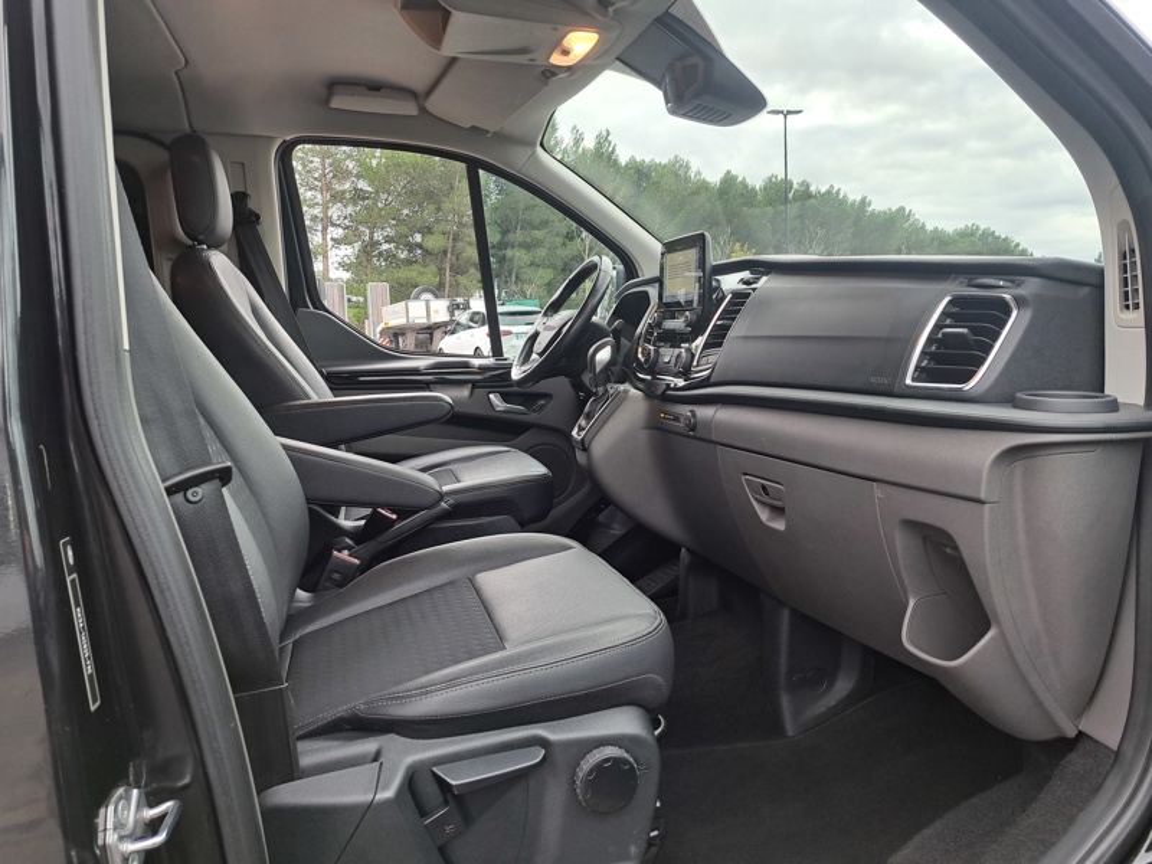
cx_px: 576
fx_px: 799
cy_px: 432
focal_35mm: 24
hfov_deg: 71.6
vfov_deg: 56.8
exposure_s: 1/60
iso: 50
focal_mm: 5.23
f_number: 1.8
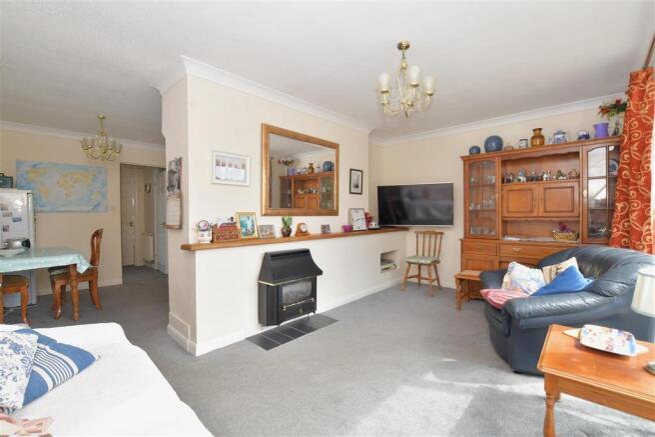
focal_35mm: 15
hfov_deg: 100.4
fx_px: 273
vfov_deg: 77.3
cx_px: 328
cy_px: 218
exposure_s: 1/40
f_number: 9
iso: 400
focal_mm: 10
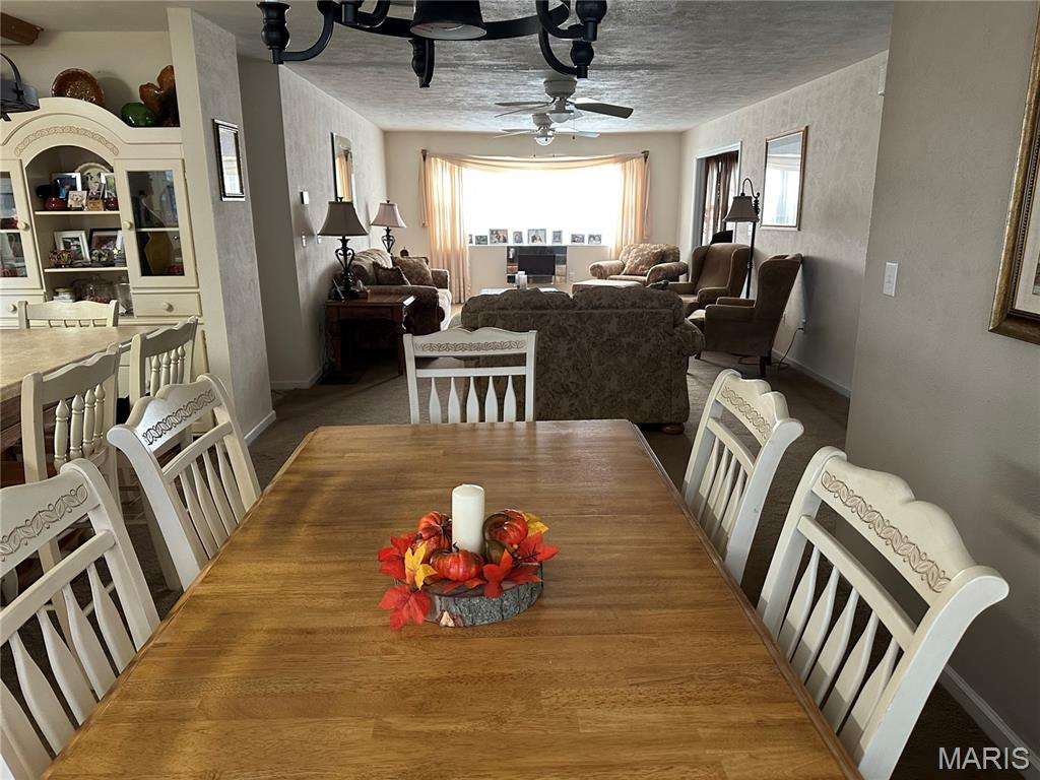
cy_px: 390
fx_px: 721
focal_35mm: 24
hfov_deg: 71.6
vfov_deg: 56.8
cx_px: 520
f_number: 1.78
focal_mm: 6.86
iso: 320
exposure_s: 1/60
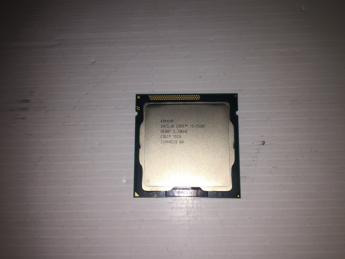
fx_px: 289
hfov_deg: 61.7
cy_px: 130
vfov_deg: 48.2
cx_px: 172
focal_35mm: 29
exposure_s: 1/842
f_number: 2.2
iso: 32
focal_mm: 4.15
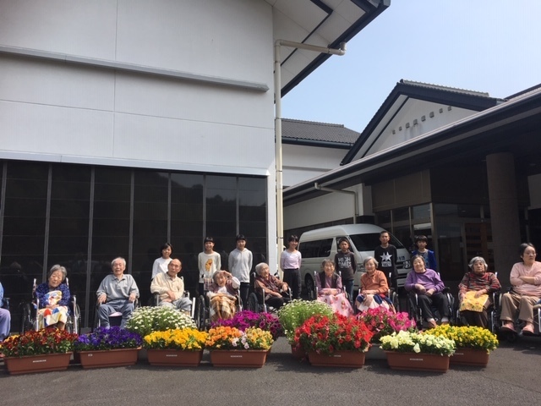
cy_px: 203
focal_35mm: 29
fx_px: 453
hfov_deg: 61.7
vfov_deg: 48.2
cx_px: 270
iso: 25
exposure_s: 1/1538
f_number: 2.2
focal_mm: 4.15
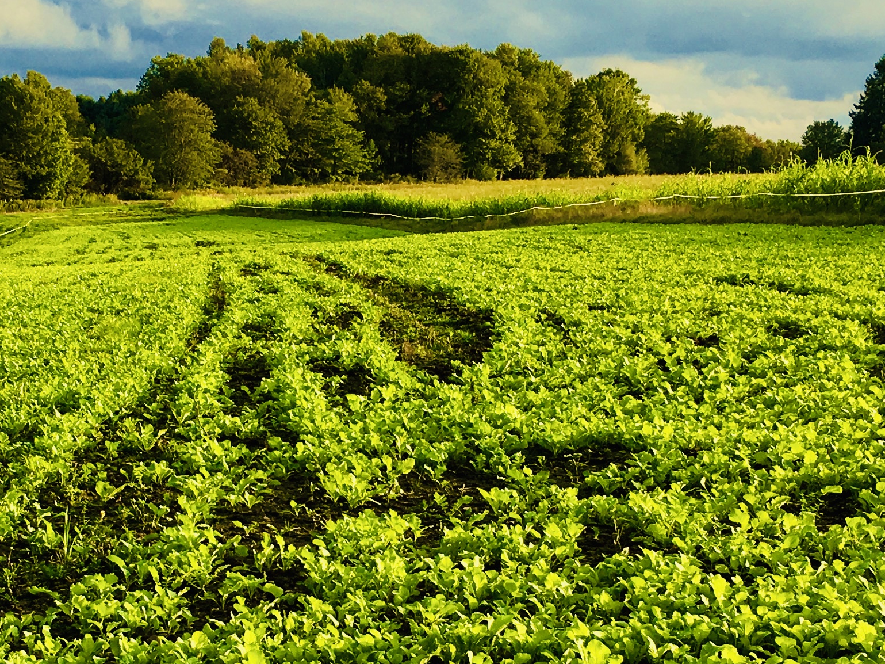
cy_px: 516
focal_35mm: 76
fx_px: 1943
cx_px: 273
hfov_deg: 25.5
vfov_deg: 19.2
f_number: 2.2
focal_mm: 4.15
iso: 25
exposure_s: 1/578
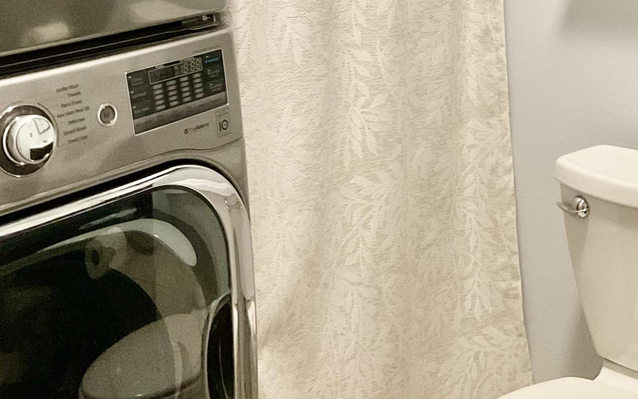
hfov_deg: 30.9
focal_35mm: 63
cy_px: -65
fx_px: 1095
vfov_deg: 19.6
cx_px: 579
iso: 250
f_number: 1.8
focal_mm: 3
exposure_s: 1/40
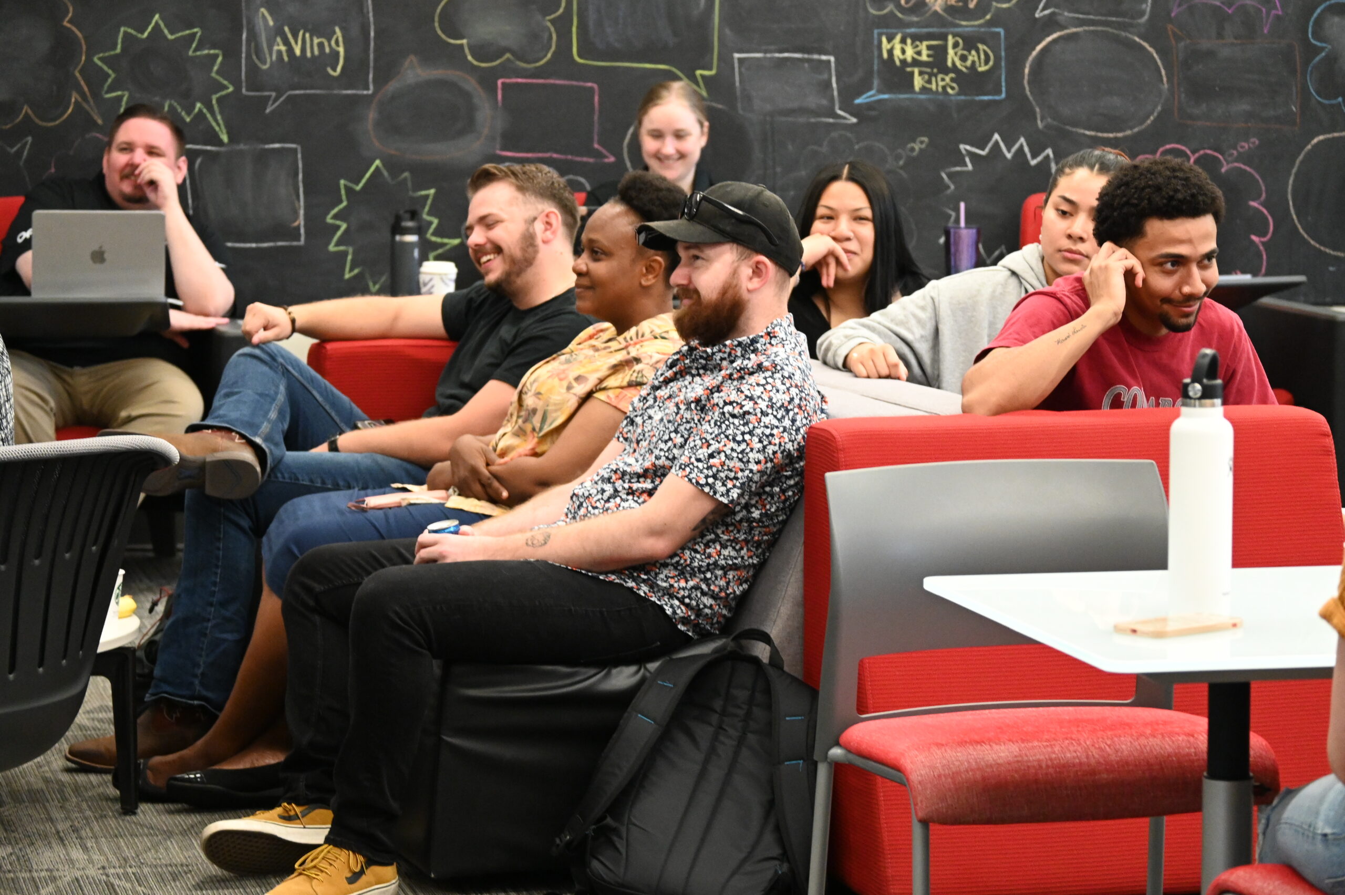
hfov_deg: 16.7
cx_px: 672
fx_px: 4593
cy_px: 448
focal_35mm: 123
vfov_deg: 11.1
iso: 3600
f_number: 5
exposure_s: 1/125
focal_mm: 82
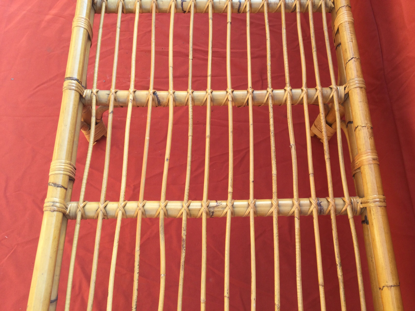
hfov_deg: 58.4
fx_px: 372
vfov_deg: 45.4
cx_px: 208
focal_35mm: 31
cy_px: 156
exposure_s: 1/101
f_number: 2.4
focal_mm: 3.3
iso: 25
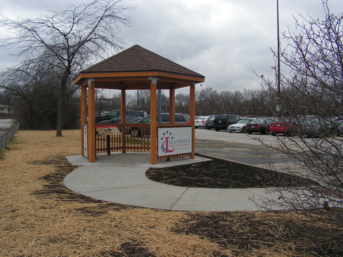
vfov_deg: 39.7
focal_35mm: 36
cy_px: 128
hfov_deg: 51.4
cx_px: 172
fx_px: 357
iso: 64
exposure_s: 1/400
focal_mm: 6
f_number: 3.2
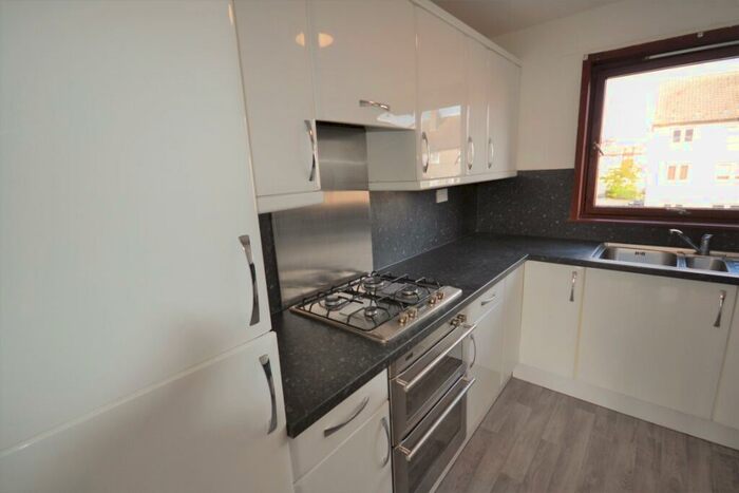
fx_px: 339
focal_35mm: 16
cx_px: 370
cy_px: 246
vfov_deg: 72.1
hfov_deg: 95.0
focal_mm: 11
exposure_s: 1/125
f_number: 4.2
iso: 220
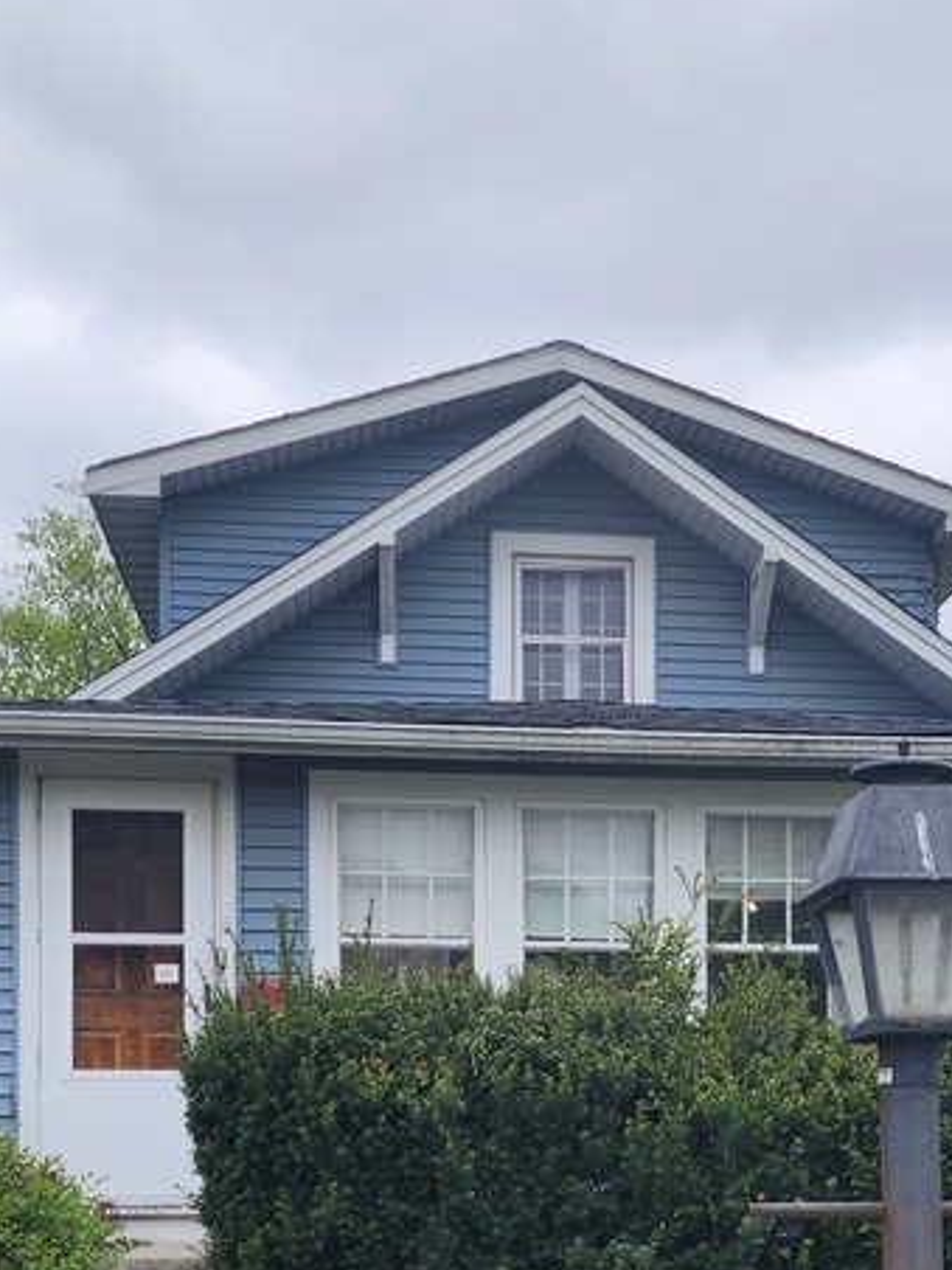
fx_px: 2017
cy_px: 1135
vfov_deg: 33.2
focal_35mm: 55
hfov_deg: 26.4
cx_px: 621
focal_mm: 6.4
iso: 12
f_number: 1.8
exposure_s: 1/784
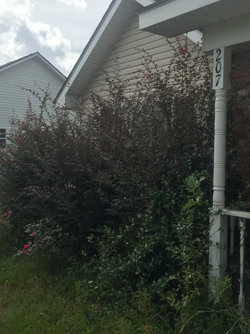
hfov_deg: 38.7
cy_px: 166
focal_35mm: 37
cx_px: 124
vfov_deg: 50.1
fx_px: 356
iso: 32
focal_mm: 4.15
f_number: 2.2
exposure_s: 1/2083
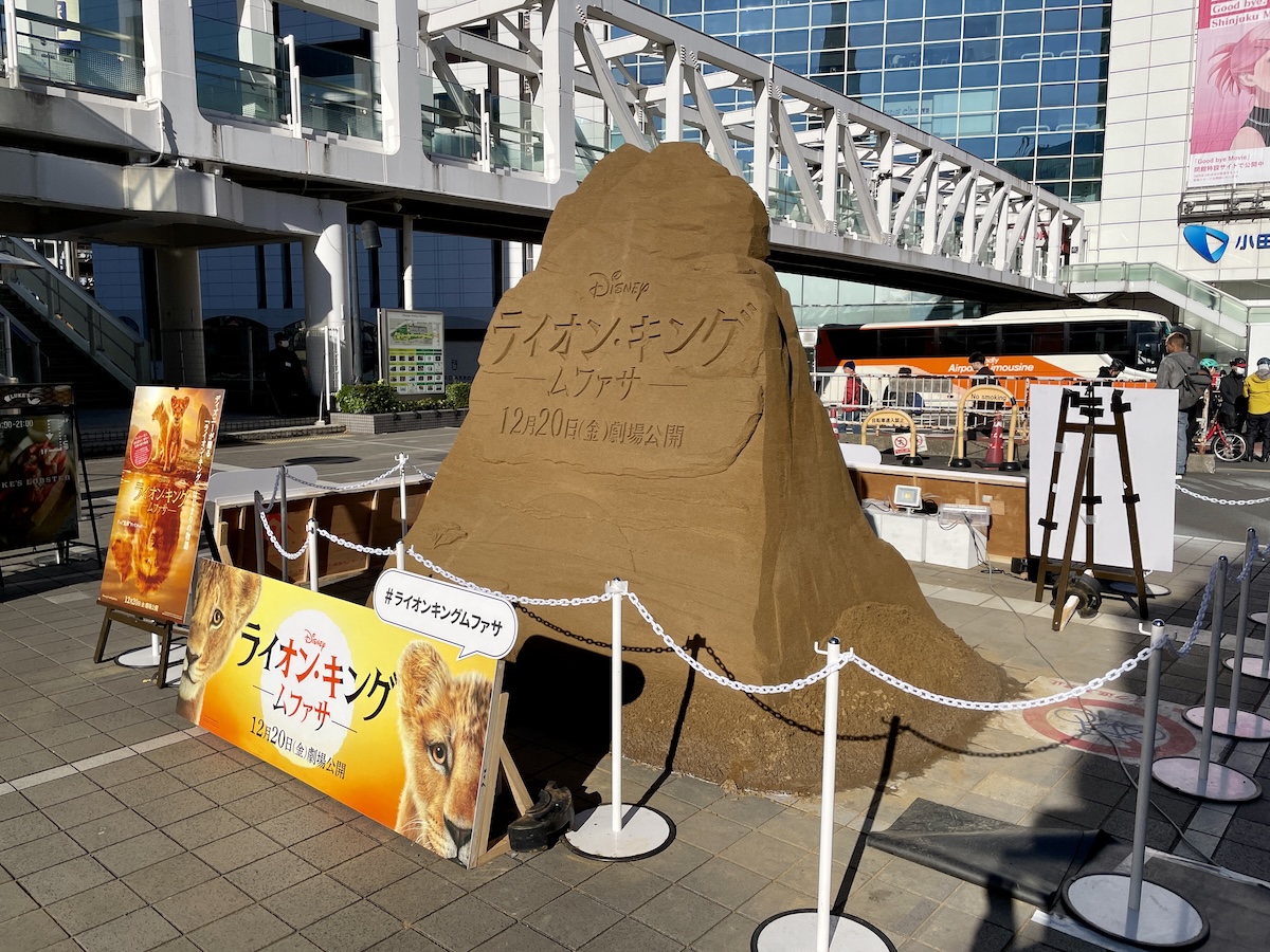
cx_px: 635
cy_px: 476
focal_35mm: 26
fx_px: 954
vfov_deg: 53.1
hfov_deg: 67.3
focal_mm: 4.2
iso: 32
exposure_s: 1/6135
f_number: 1.6
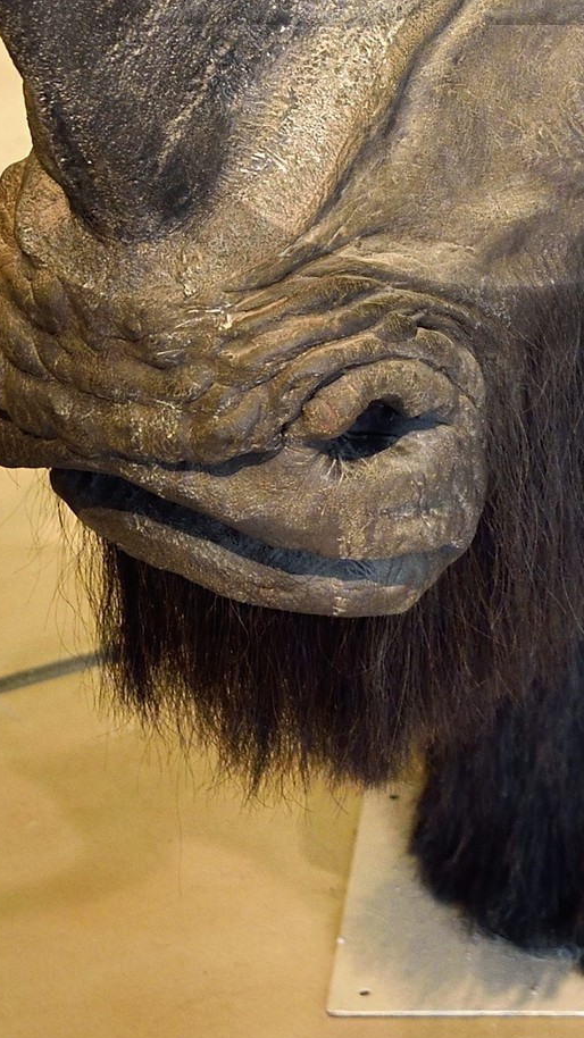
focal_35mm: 88
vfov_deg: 22.4
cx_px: 511
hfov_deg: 13.6
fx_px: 2423
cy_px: -183
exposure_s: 1/60
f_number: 3.5
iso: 1000
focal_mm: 32
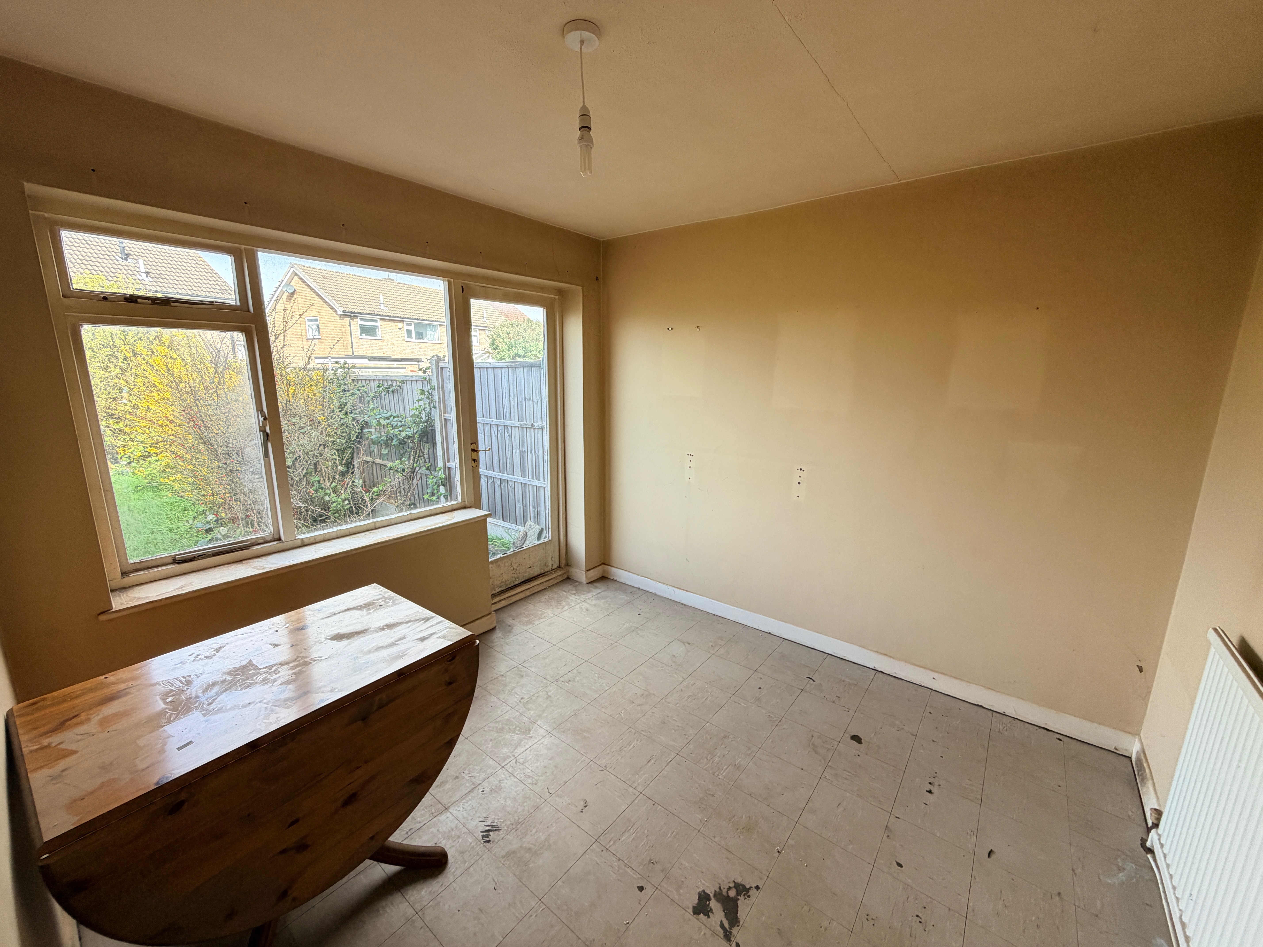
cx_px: 632
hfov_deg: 102.1
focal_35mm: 14
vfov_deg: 85.7
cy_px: 474
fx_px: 511
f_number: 2.2
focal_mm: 2.22
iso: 80
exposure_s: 1/121
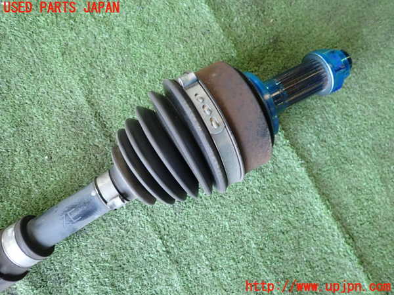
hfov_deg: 69.4
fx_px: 285
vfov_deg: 54.9
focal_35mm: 25
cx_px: 197
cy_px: 148
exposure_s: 1/40
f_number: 2
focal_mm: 4.5
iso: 200
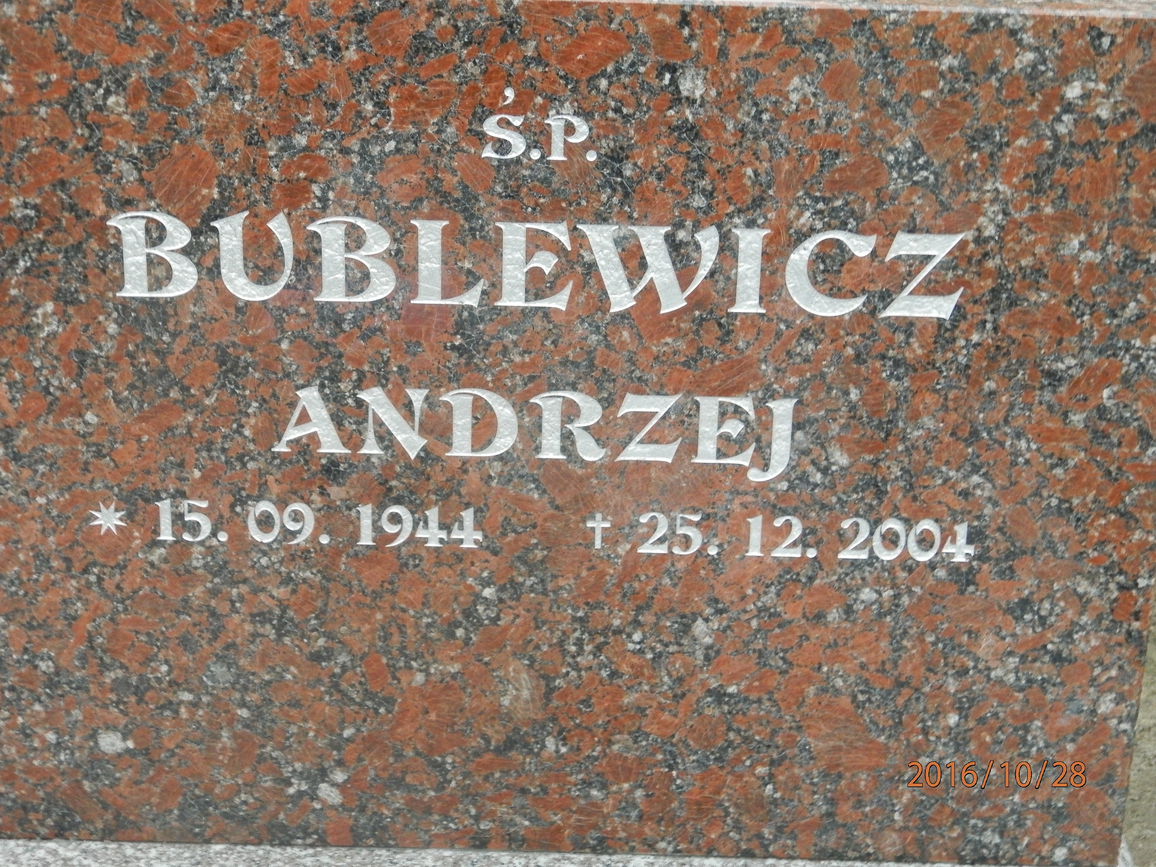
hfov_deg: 28.6
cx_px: 578
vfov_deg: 21.6
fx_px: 2271
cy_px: 434
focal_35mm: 68
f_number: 4
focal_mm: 12.2
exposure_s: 1/15
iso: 320
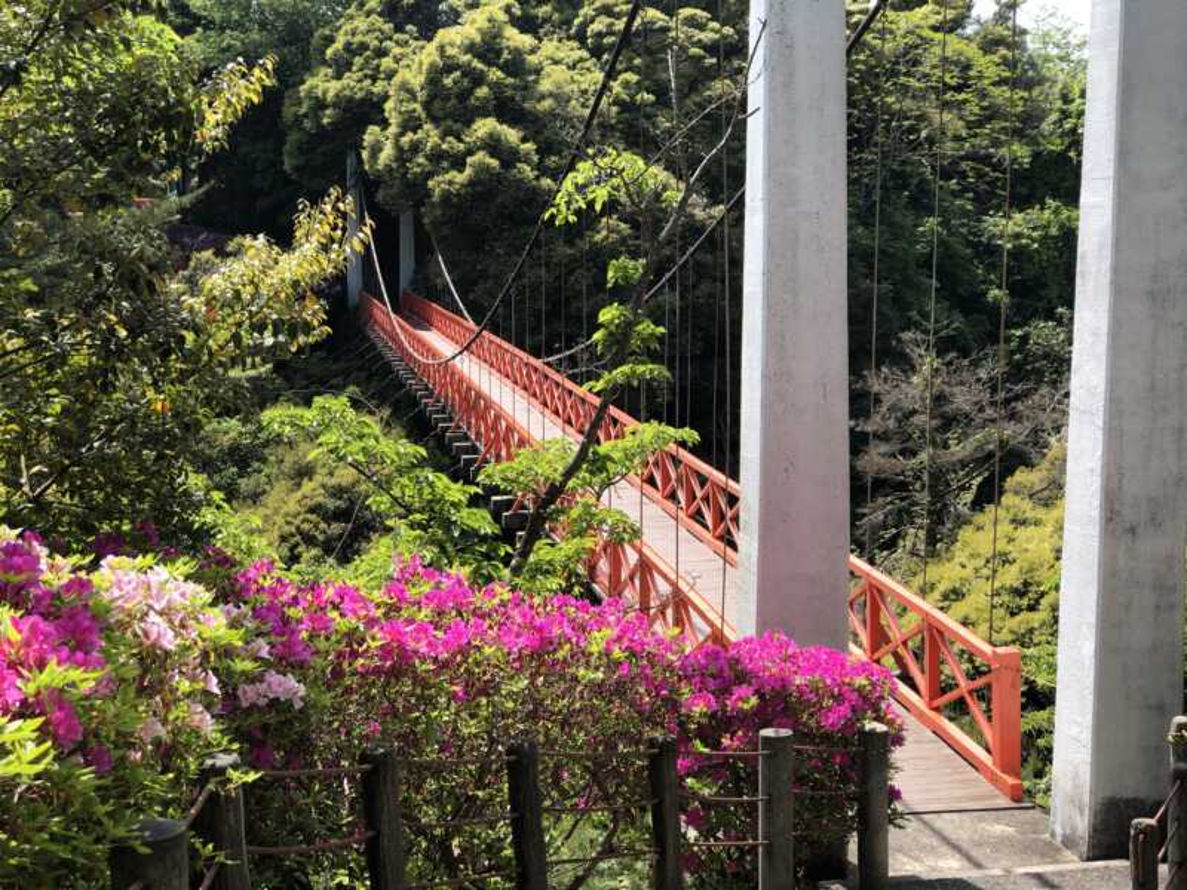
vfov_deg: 25.7
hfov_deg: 33.8
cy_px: 445
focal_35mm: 57
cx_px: 594
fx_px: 1955
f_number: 2.8
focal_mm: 6.6
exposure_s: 1/335
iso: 20
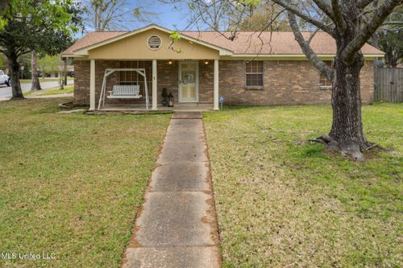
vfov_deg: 42.9
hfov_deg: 61.1
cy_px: 134
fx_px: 341
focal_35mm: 30
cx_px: 202
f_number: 11
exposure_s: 1/200
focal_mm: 30.5
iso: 400
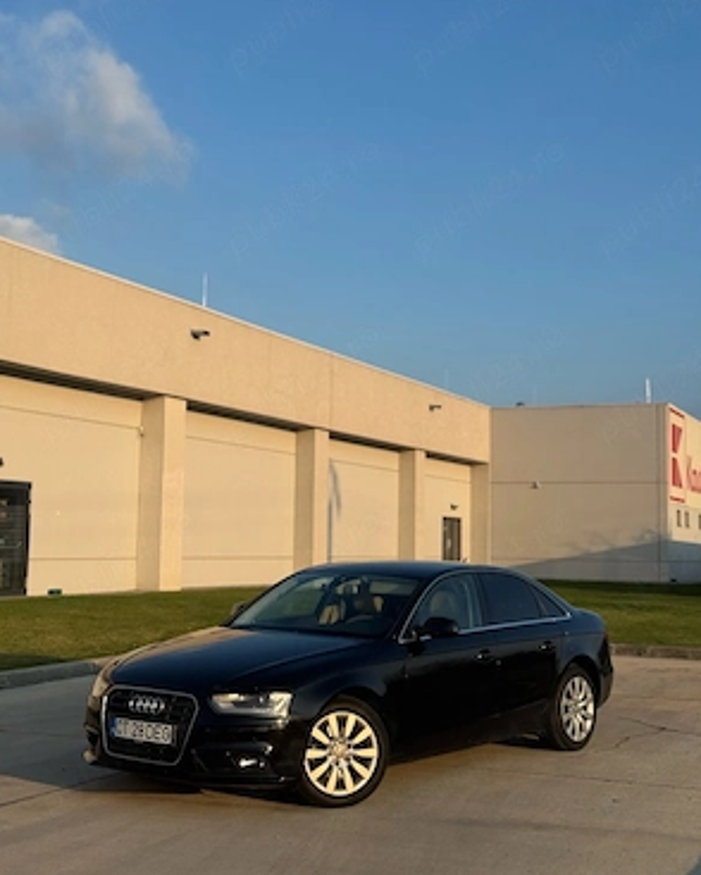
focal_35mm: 51
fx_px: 1322
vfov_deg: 36.6
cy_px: 412
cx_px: 350
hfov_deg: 29.7
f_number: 1.78
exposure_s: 1/3610
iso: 64
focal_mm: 6.76
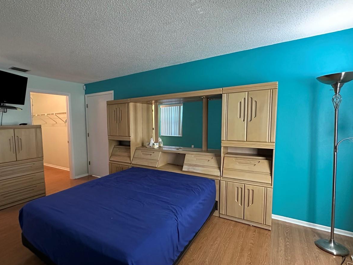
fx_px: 194
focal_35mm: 19
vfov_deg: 68.6
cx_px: 137
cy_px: 140
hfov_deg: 83.4
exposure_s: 1/60
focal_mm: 2.22
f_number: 2.2
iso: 640
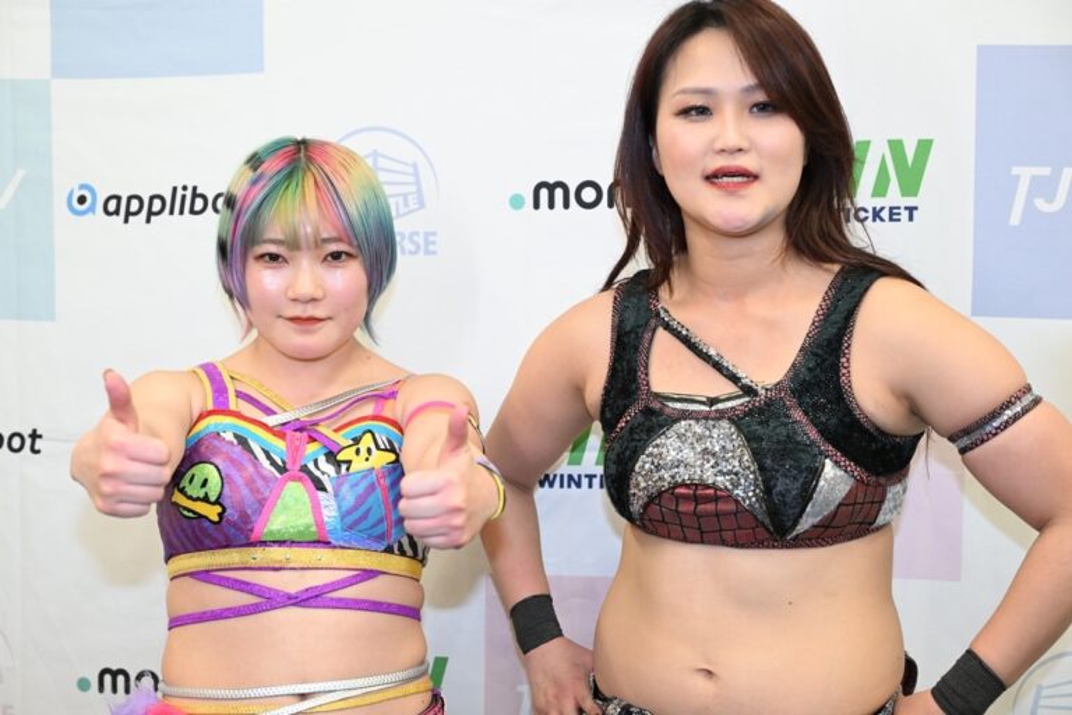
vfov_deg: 25.5
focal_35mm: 53
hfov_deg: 37.5
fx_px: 1578
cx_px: 536
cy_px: 358
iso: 2500
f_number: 5
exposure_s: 1/160
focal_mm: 53
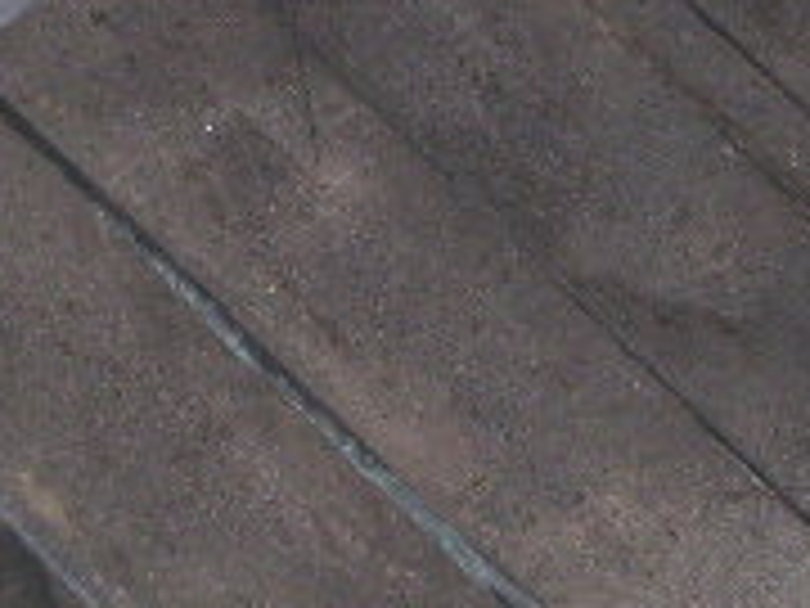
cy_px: -365
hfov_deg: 14.5
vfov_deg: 10.5
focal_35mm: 135
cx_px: 135
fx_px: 3159
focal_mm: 5.9
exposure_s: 1/45
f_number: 2.8
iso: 160
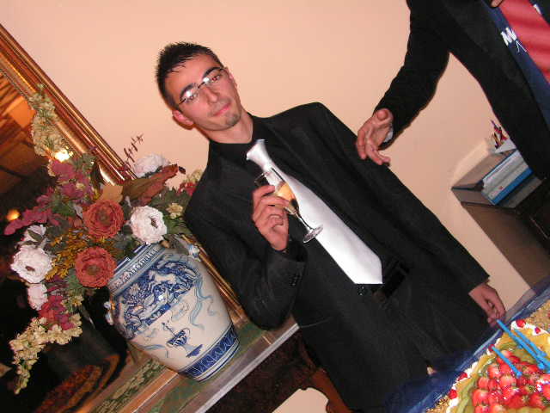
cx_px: 275
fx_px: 715
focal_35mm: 45
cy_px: 206
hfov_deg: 42.1
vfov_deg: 32.2
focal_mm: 7.6
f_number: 3.2
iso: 200
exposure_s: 1/40
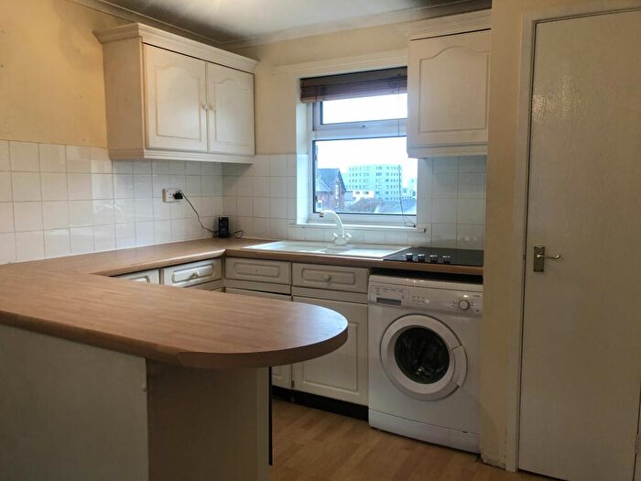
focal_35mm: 28
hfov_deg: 63.4
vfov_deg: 49.7
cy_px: 240
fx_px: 518
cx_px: 320
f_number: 1.8
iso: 40
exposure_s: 1/33
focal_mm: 3.99
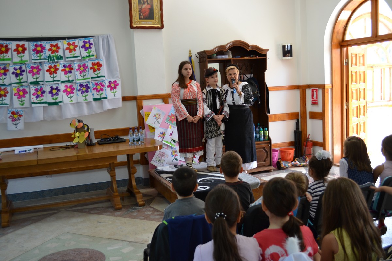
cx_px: 196
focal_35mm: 36
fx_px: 392
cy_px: 130
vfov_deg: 36.9
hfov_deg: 53.1
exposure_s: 1/30
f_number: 4
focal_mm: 24
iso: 400
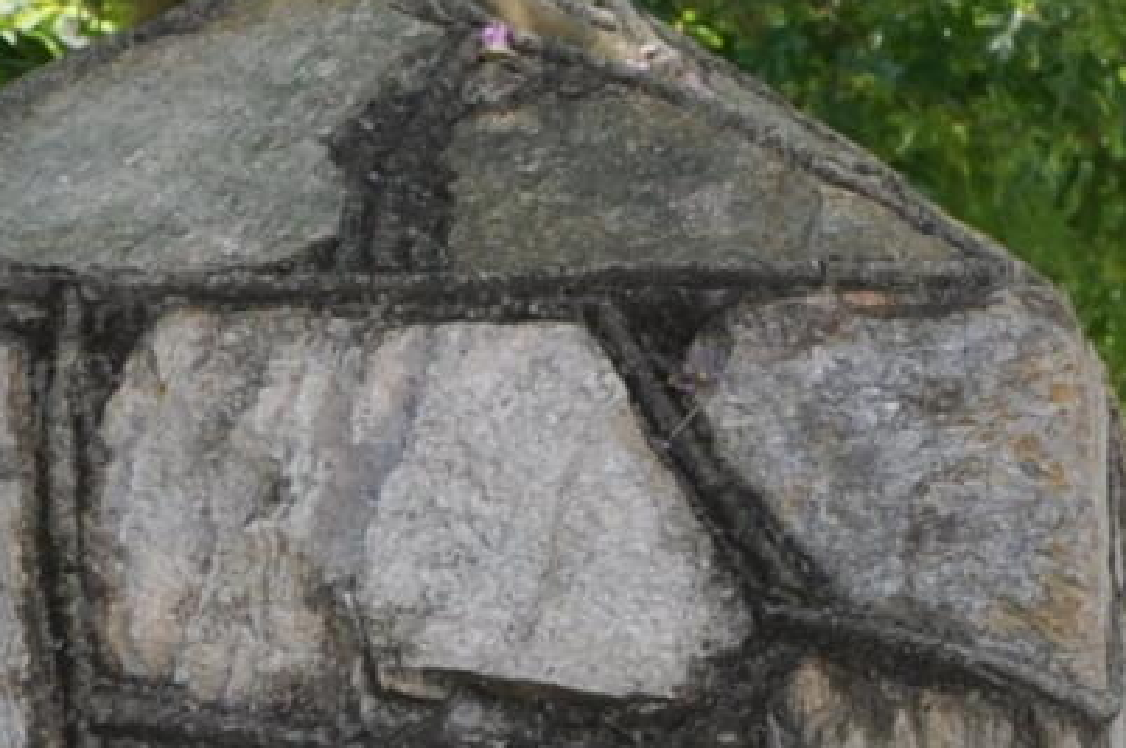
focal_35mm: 448
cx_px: 1132
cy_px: 1460
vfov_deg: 3.0
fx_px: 13995
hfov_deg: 4.6
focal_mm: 40
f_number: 8
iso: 200
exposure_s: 1/60
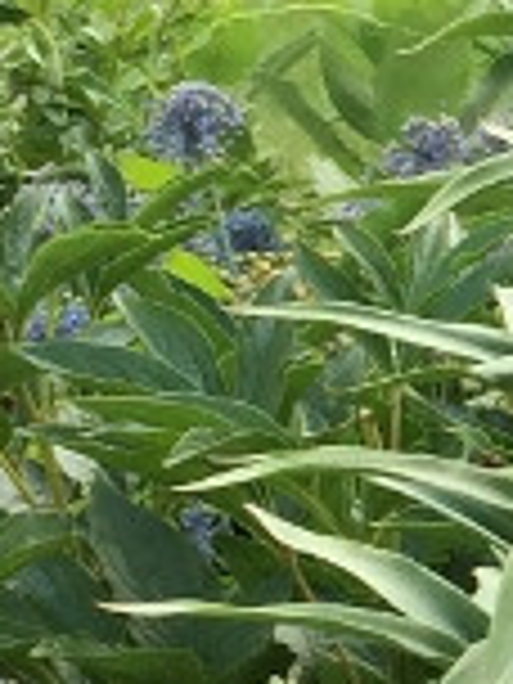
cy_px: 387
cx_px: 1386
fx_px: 3853
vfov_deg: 10.1
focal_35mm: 195
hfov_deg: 7.0
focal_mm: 4.15
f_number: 2.2
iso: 32
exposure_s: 1/354
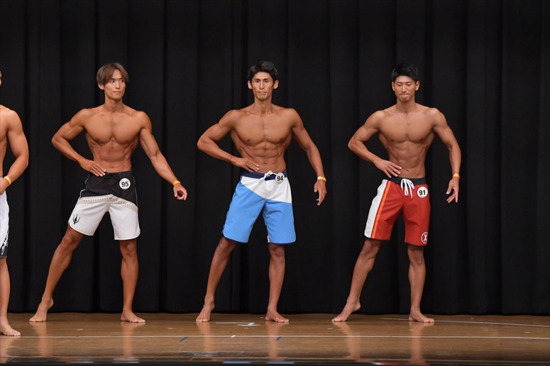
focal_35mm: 202
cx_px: 275
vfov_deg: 6.8
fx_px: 3085
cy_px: 183
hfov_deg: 10.2
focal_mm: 135
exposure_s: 1/400
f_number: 5.6
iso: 6400
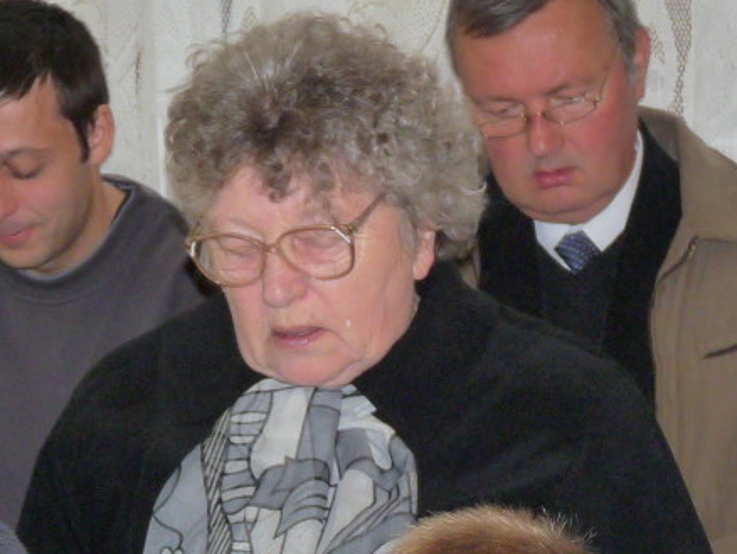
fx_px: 4260
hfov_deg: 9.9
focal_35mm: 200
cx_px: 284
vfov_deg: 7.4
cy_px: 239
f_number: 3.4
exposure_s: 1/40
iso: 400
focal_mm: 13.8
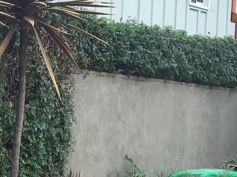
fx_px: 876
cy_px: 330
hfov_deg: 14.6
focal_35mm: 128
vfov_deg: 10.8
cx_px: -86
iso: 25
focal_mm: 4.15
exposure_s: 1/145
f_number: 2.2
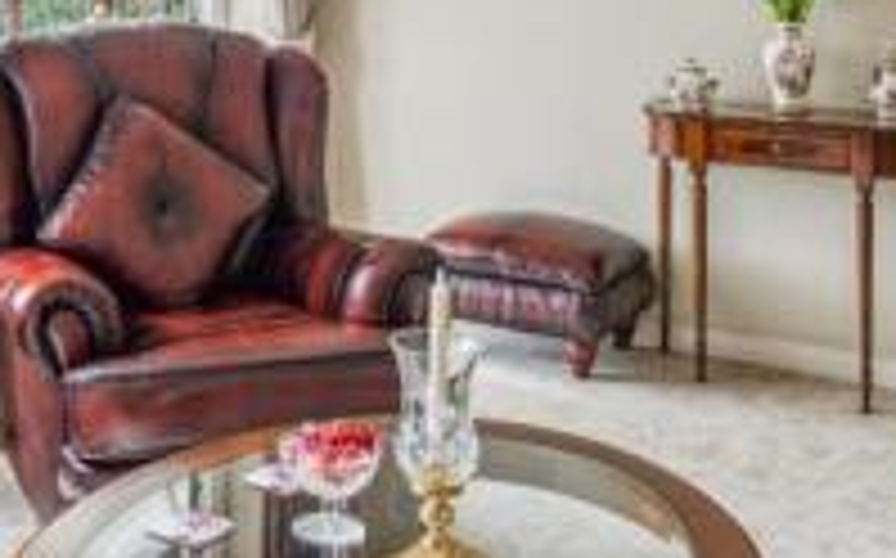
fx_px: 1391
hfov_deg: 34.1
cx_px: 126
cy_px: -74
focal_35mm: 57
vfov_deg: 21.4
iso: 640
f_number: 8
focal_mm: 17
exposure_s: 1/15
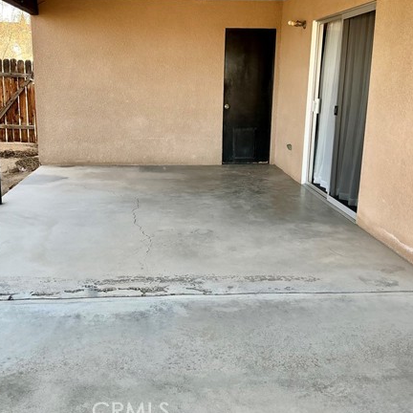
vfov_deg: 43.8
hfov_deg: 43.8
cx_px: 192
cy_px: 195
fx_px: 513
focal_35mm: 38
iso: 16
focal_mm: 3
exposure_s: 1/137
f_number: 1.8
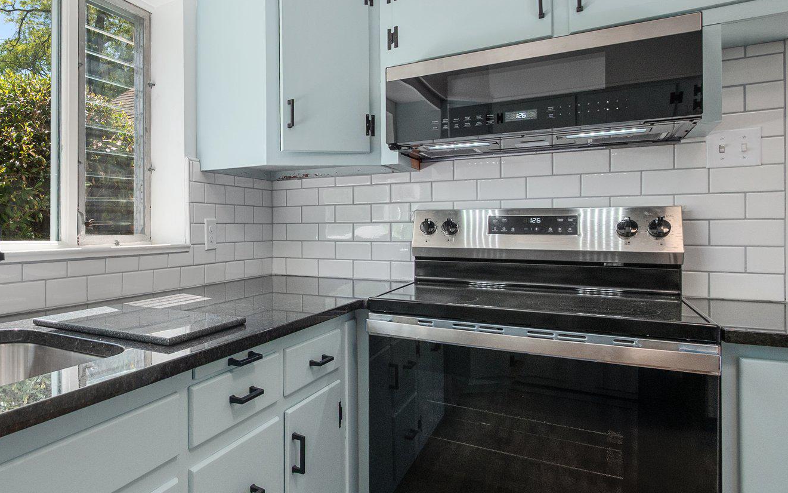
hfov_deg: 71.0
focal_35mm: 23
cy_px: 254
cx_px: 181
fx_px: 494
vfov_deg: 53.0
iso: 200
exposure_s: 1/80
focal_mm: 7
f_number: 4
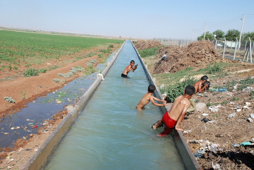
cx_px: 127
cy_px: 85
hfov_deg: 42.3
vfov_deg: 29.0
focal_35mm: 46
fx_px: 328
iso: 640
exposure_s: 1/640
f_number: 13
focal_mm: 31
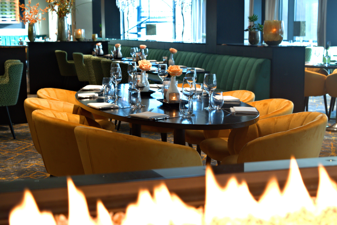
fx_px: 632
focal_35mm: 68
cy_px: 112
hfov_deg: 29.9
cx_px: 168
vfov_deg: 20.2
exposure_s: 1/13
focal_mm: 45
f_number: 7.1
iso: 400
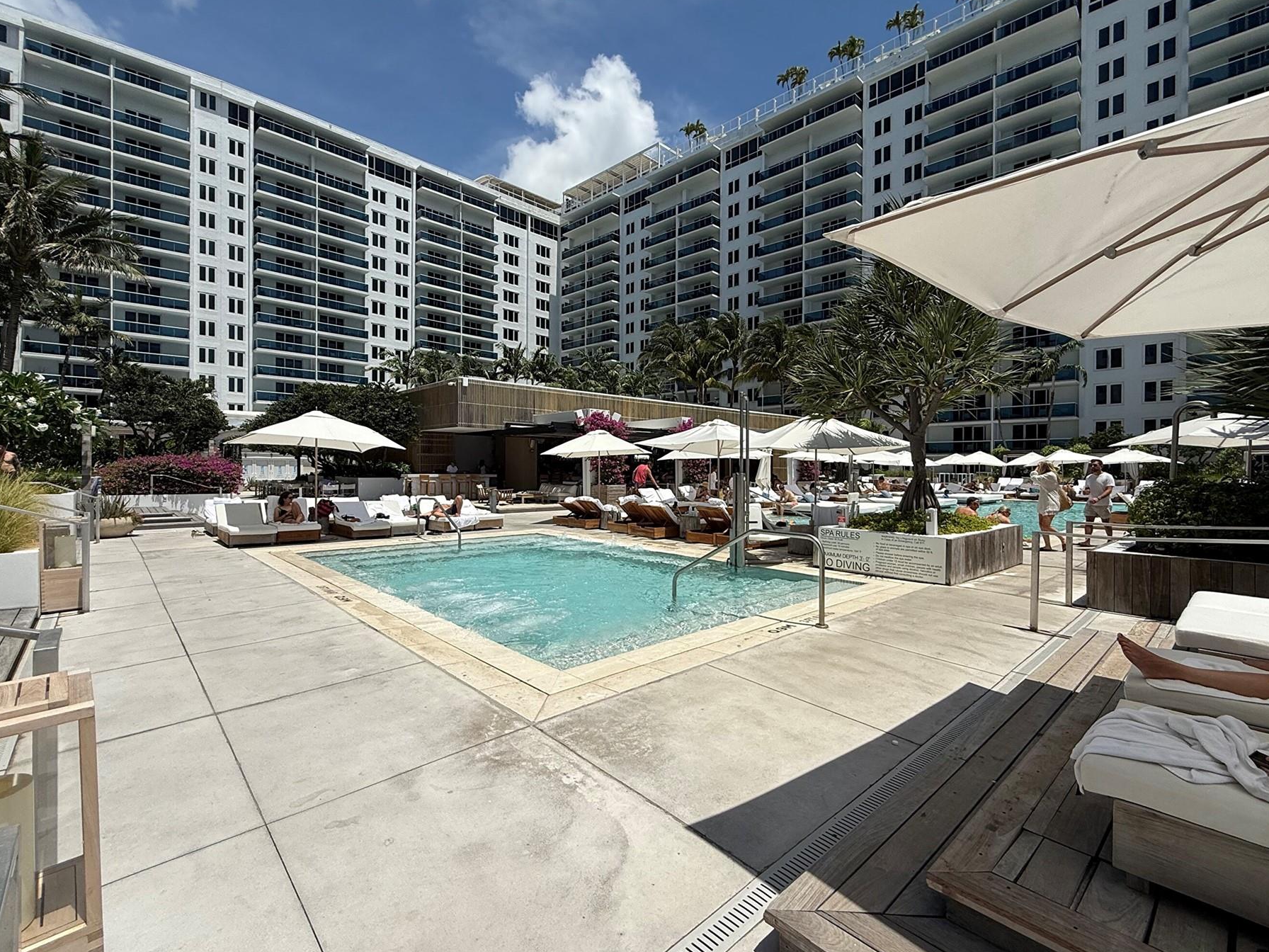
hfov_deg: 94.5
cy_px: 471
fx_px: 587
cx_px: 654
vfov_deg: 78.1
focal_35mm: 16
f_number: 2.2
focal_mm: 2.22
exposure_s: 1/5155
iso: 50
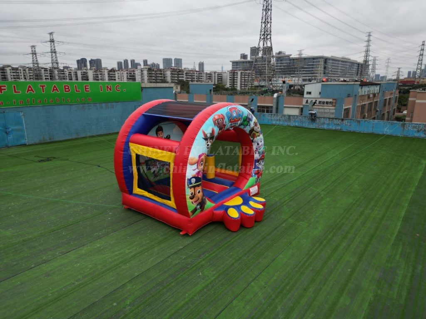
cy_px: 160
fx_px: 295
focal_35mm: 24
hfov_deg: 71.6
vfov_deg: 56.8
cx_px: 213
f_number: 1.7
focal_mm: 6.72
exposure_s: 1/1000
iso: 140
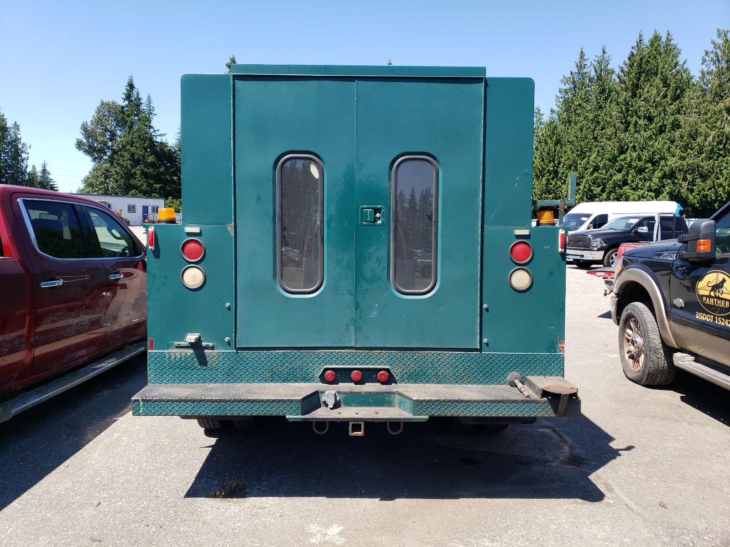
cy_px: 274
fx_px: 548
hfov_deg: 67.3
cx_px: 365
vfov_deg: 53.1
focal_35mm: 26
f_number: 1.5
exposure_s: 1/1429
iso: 50
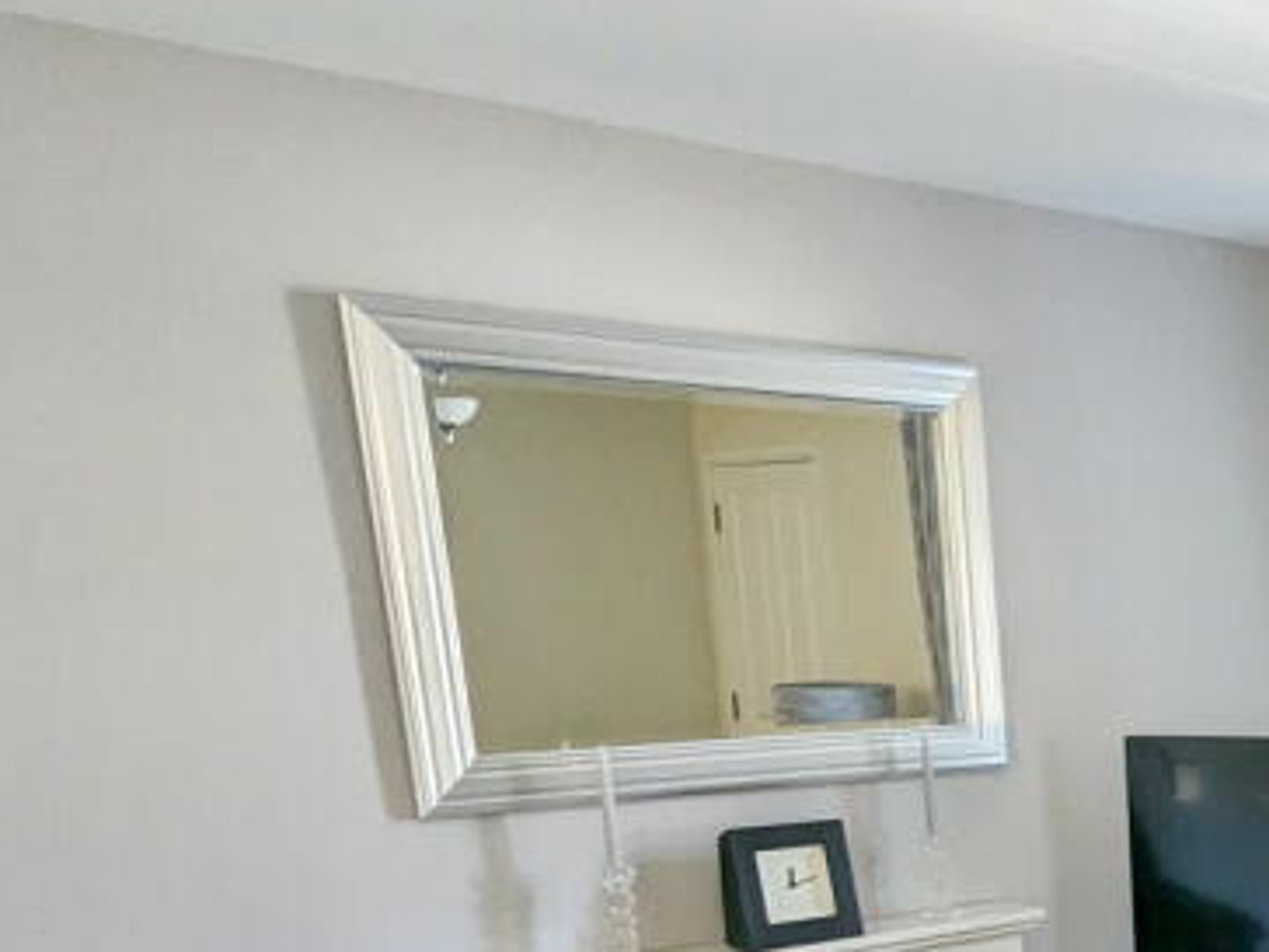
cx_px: 1496
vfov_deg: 29.4
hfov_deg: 34.4
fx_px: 1650
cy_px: 1018
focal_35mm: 45
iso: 168
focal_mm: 2.35
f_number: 2.2
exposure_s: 1/100
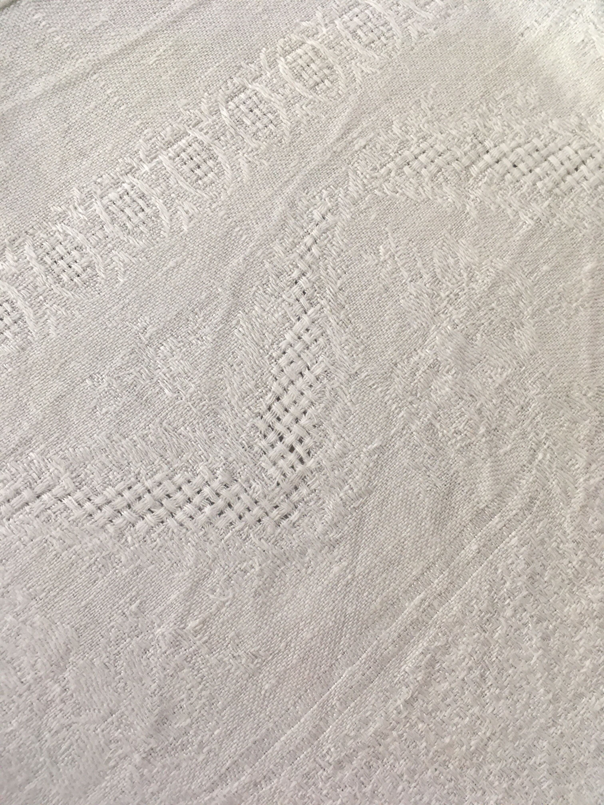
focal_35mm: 29
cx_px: 302
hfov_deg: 48.2
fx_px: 675
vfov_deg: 61.7
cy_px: 402
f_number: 2.2
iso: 40
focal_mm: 4.15
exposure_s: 1/33
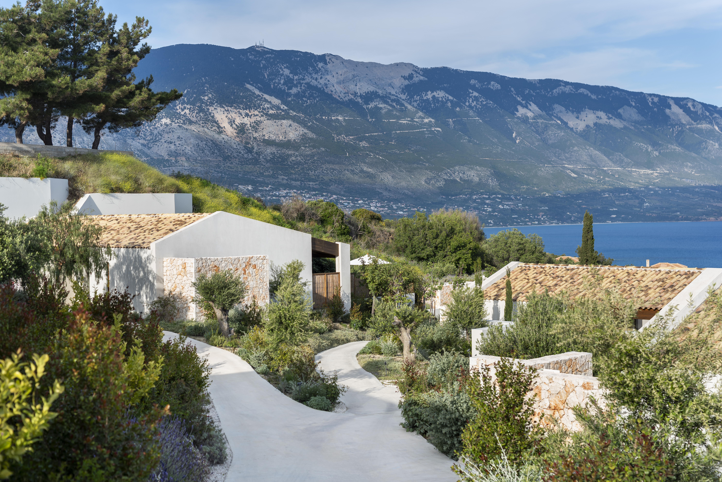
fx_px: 1003
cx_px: 361
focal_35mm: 50
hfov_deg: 39.6
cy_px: 241
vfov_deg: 27.0
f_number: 4.5
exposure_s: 1/640
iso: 100
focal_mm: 50
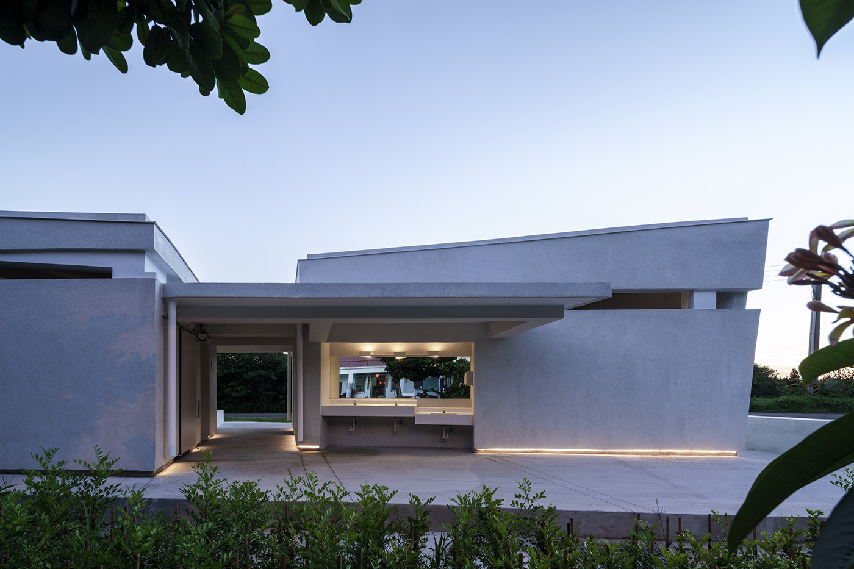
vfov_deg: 70.4
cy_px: 284
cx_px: 427
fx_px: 403
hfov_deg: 93.3
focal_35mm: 17
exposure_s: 1/6
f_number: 11
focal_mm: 17
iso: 100
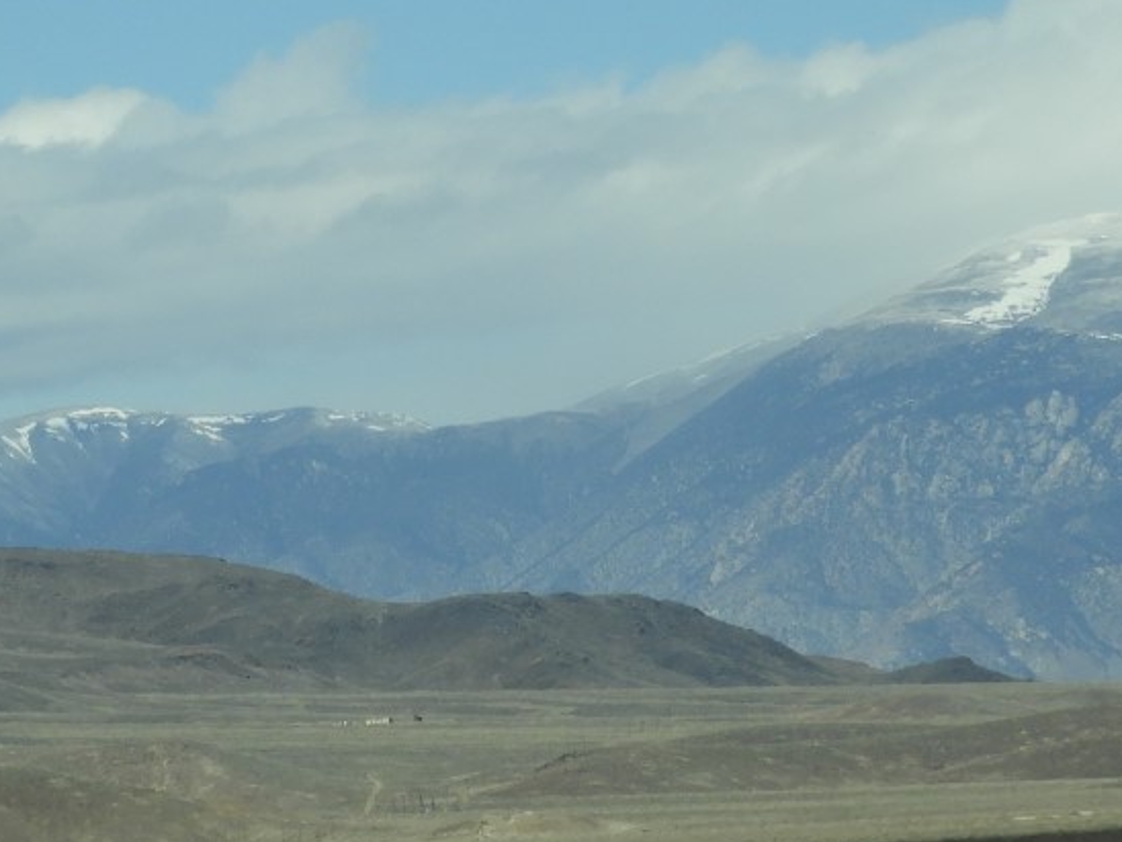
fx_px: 11507
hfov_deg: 5.6
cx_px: 184
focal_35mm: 355
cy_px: 74
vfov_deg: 4.2
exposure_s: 1/1000
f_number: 5
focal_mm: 24.2
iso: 100
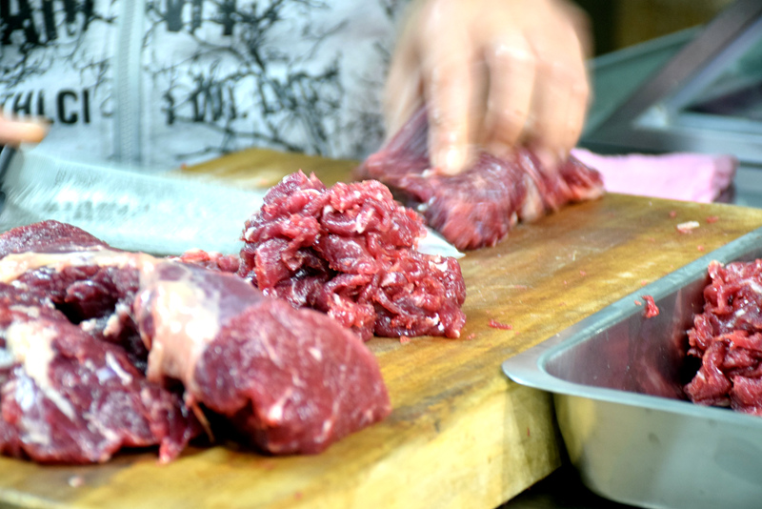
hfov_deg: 19.4
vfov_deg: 13.1
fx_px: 2223
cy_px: 254
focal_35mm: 105
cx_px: 381
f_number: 5
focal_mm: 70
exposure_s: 1/8
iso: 800
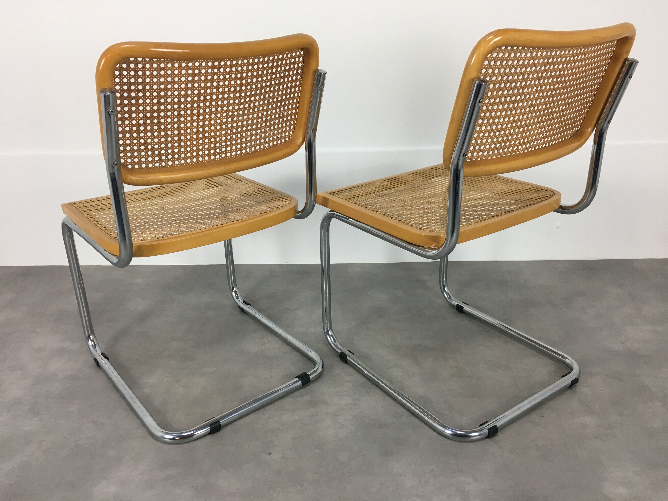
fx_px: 560
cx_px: 334
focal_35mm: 29
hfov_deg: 61.7
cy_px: 250
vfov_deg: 48.2
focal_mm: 4.15
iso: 40
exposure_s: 1/33
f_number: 2.2
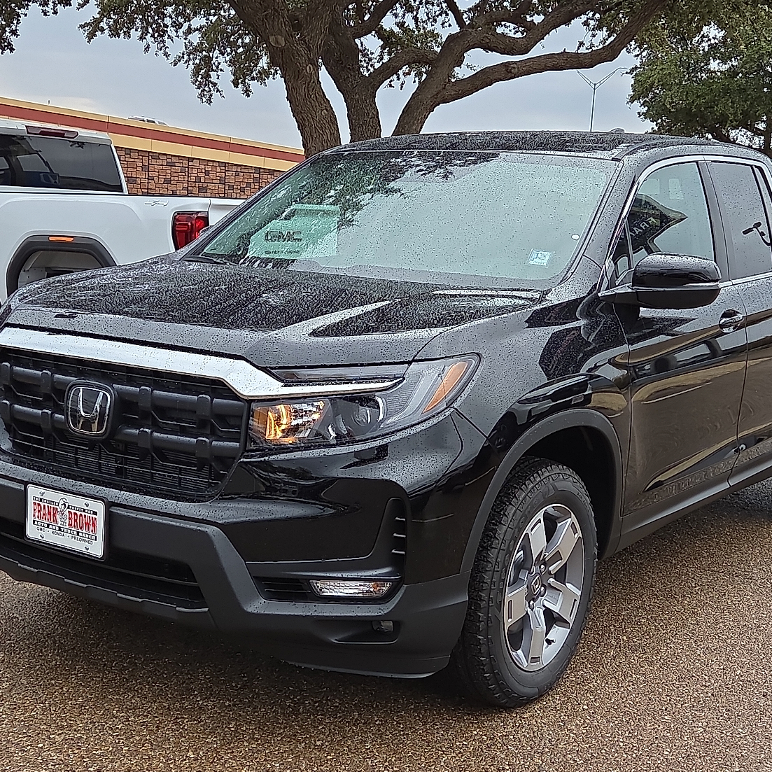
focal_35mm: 50
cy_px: 393
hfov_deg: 34.0
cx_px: 409
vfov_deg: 34.0
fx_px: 1262
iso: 25
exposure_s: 1/222
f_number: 1.8
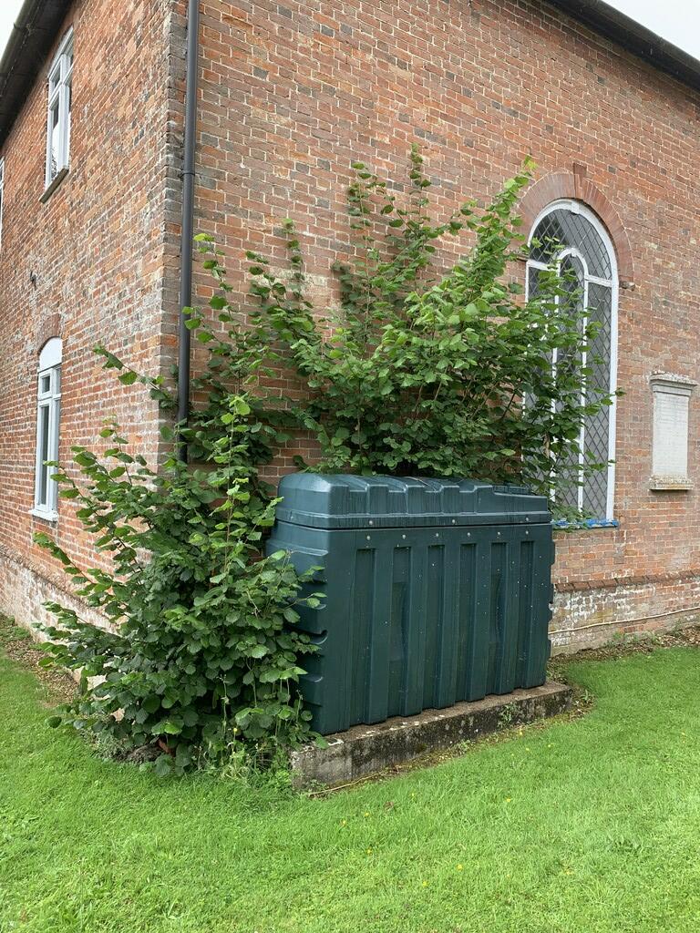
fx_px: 701
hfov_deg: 53.1
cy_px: 466
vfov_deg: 67.3
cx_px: 350
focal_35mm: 26
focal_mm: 4.25
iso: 25
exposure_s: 1/368
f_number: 1.8
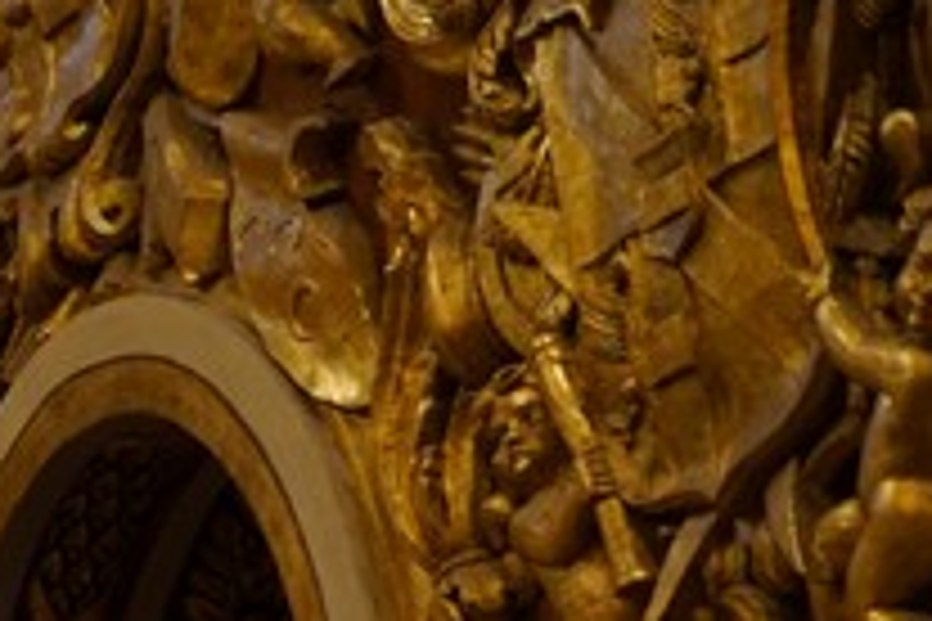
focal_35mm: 162
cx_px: -1715
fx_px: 4194
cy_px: 819
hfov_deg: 10.0
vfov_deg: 8.4
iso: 800
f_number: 3.2
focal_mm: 28
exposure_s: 1/30
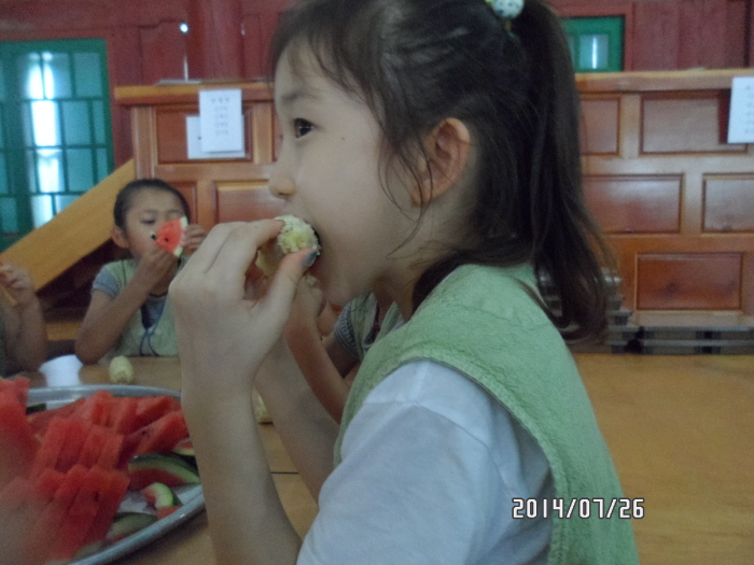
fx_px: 566
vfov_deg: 53.1
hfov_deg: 67.3
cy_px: 282
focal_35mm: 26
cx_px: 377
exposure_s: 1/15
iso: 640
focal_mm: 4.9
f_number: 3.3
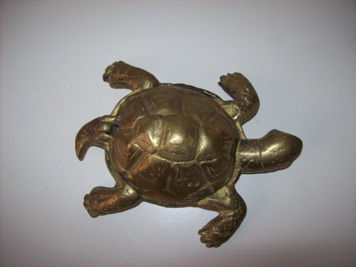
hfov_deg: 51.4
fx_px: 370
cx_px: 178
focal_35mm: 36
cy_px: 134
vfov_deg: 39.6
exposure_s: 1/64
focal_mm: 6
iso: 80
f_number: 2.7
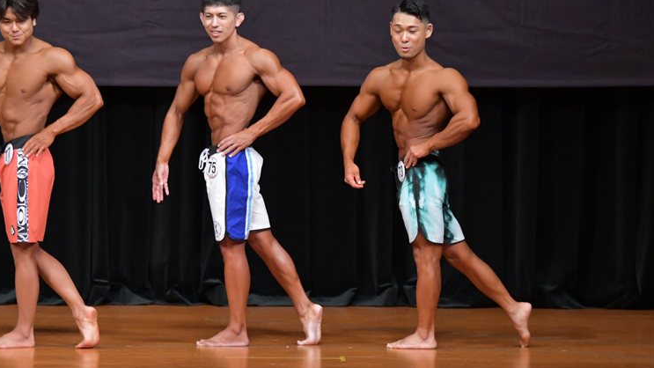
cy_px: 163
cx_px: 315
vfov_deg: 4.1
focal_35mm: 295
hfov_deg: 7.3
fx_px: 5116
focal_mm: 180
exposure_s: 1/400
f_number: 5.6
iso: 5000
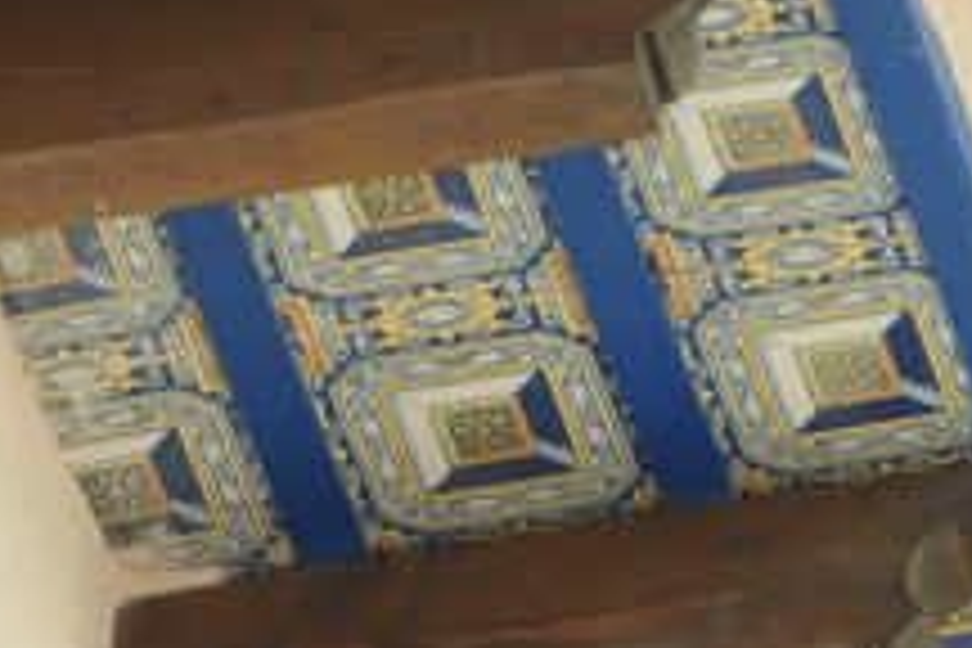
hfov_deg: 1.5
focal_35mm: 1332
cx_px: 130
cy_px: 362
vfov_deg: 1.0
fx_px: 35961
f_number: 7.1
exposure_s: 1/200
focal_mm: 240
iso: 200
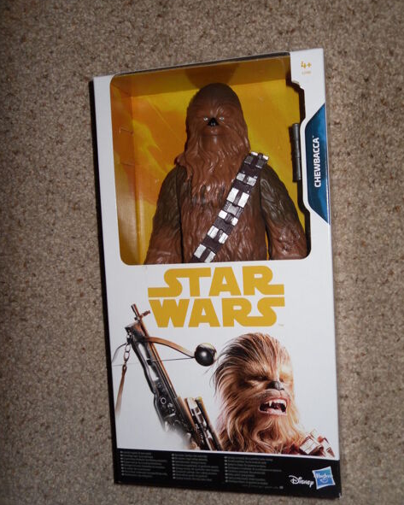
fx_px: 553
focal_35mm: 37
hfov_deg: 40.1
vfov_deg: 49.1
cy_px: 247
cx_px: 203
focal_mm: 6.3
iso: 80
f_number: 3.5
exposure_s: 1/45
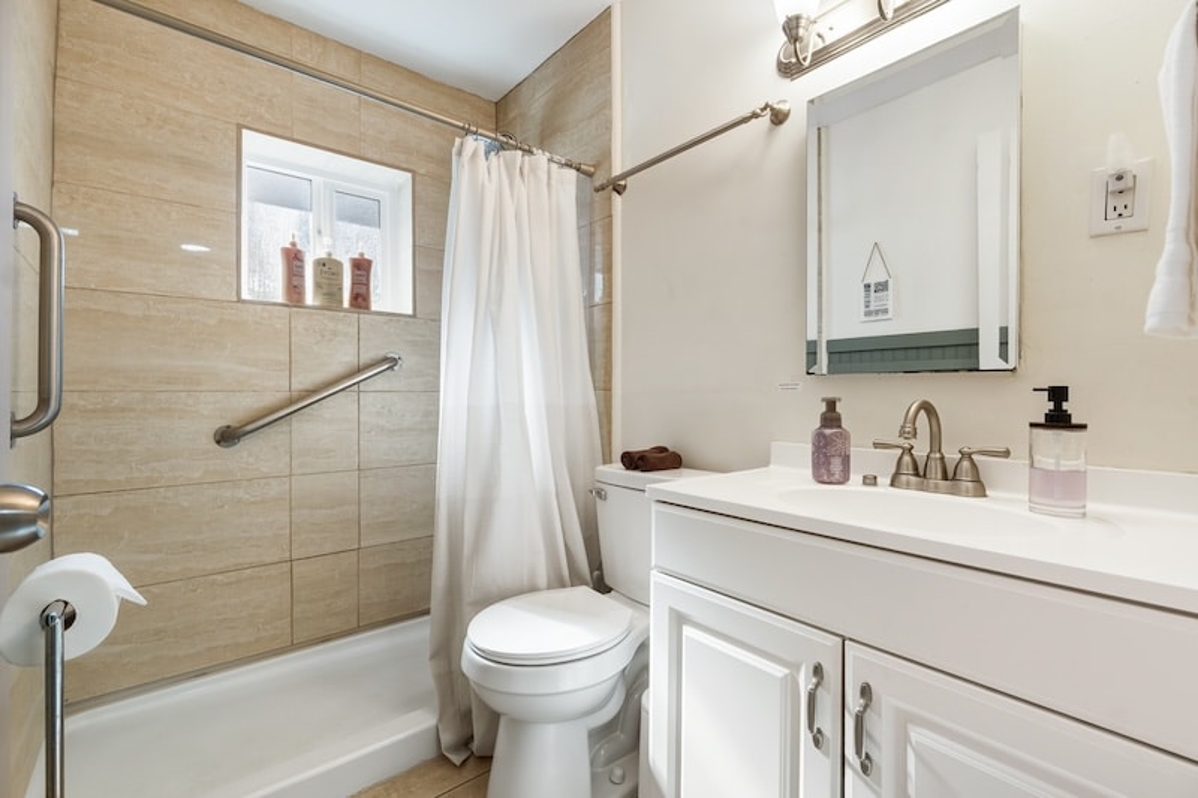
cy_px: 399
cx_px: 599
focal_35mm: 15
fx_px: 499
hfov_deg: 100.4
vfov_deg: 77.3
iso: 200
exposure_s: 1/400
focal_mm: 10
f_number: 6.3
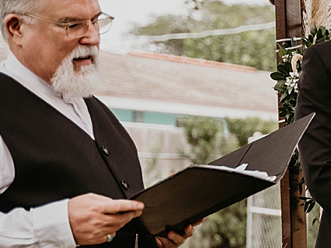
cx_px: 419
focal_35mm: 159
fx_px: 1520
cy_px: 150
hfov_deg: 12.1
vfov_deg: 9.3
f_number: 2.8
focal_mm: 52
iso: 640
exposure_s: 1/320
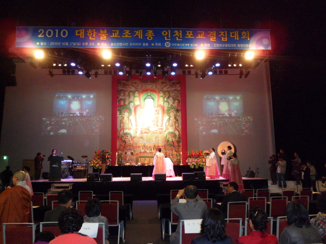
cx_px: 163
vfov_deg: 51.4
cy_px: 122
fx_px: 254
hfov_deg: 65.3
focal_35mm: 27
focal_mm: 4.9
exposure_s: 1/45
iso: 480
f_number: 3.5
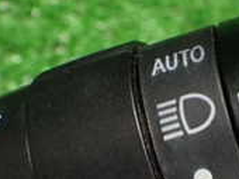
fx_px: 731
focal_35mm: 106
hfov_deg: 18.3
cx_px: 205
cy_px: 154
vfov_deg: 13.8
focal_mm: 5.4
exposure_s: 1/50
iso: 800
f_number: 2.3
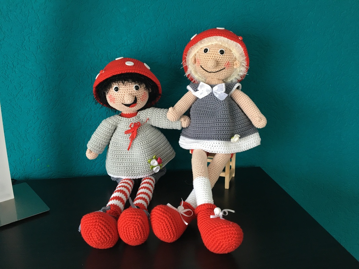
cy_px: 134
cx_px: 180
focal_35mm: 29
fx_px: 301
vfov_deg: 48.2
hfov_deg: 61.7
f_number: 2.2
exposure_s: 1/33
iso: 100
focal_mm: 4.15
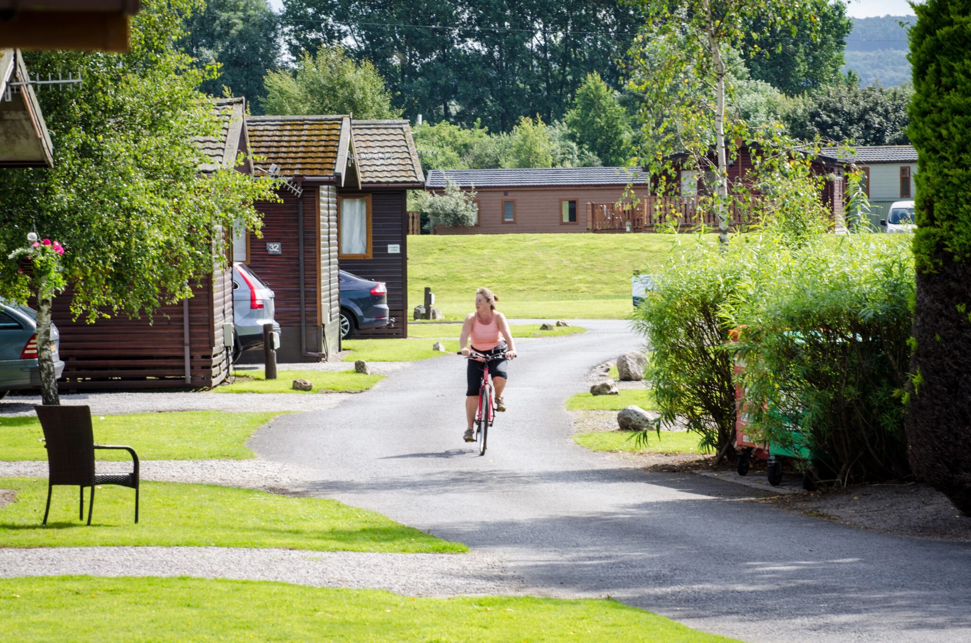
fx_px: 4925
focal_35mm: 183
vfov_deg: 7.5
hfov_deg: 11.3
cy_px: 322
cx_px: 486
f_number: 9
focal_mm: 122
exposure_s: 1/160
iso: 125
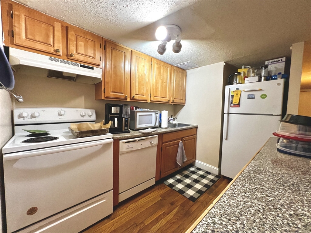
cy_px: 116
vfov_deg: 89.9
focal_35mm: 13
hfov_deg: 106.2
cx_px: 156
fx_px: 117
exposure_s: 1/60
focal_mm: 1.57
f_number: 1.8
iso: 320
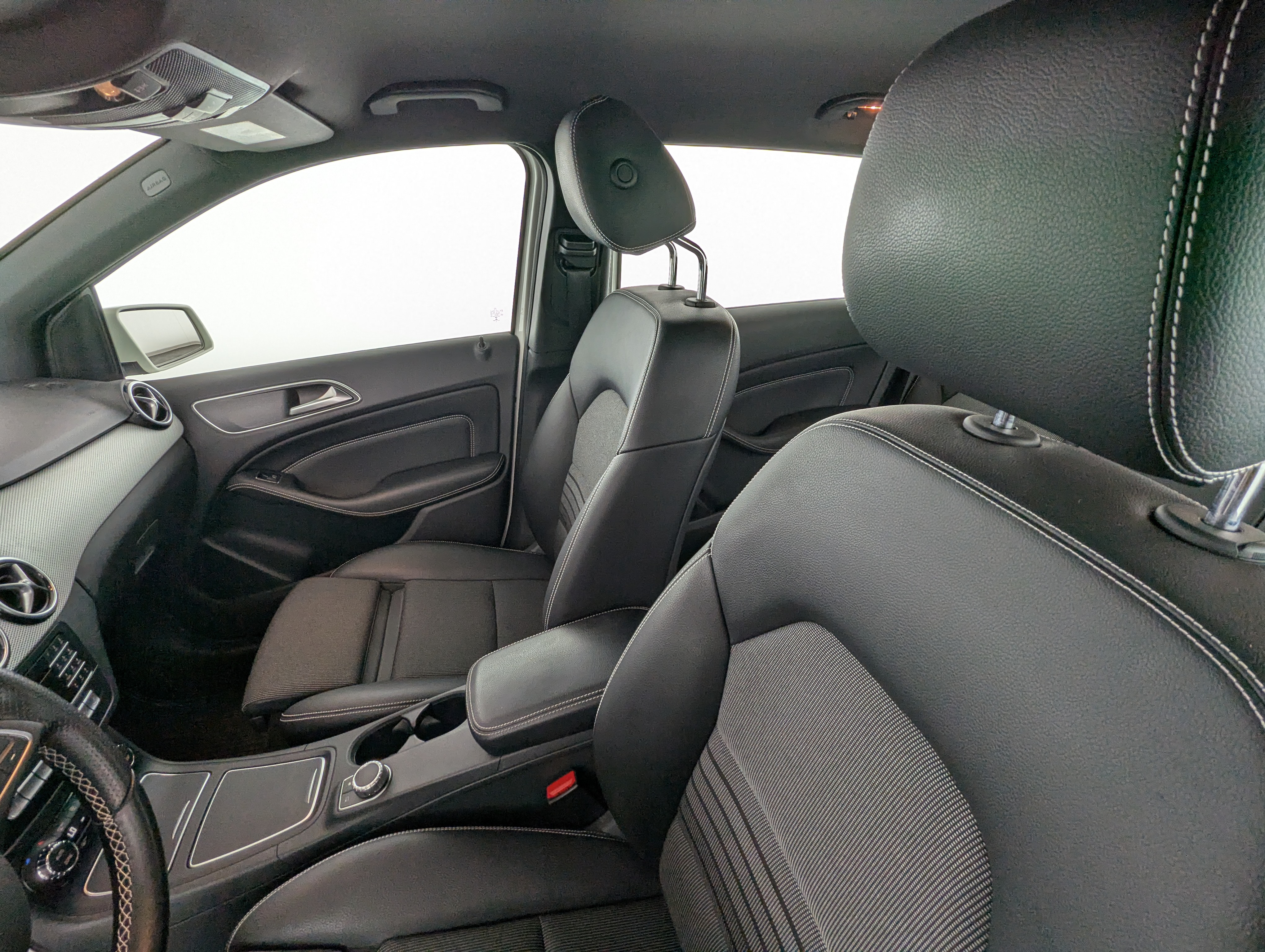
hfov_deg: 94.4
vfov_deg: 78.2
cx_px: 632
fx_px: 586
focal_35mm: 16
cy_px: 476
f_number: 2.2
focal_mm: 2.35
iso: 59
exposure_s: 1/58
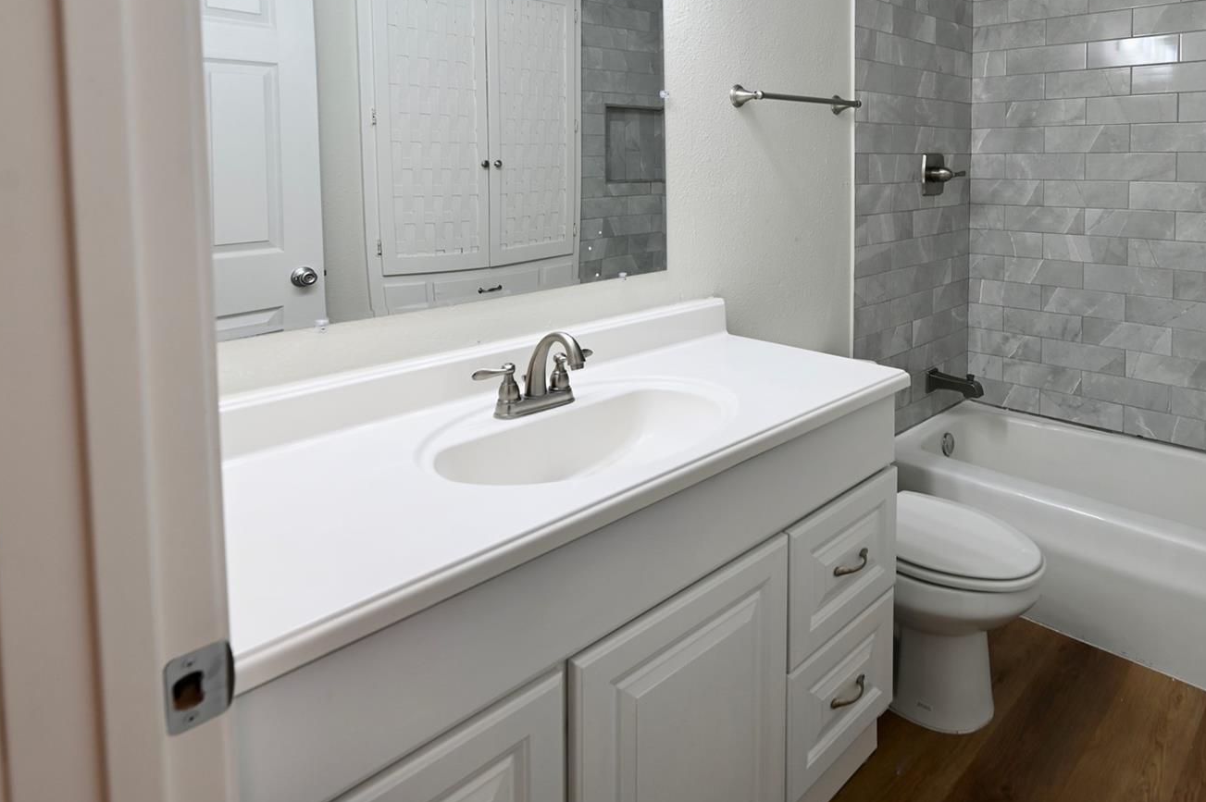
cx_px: 773
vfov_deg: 53.0
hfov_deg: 75.0
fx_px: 763
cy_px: 202
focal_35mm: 23
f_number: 6.3
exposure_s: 1/15
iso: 125
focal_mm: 14.5
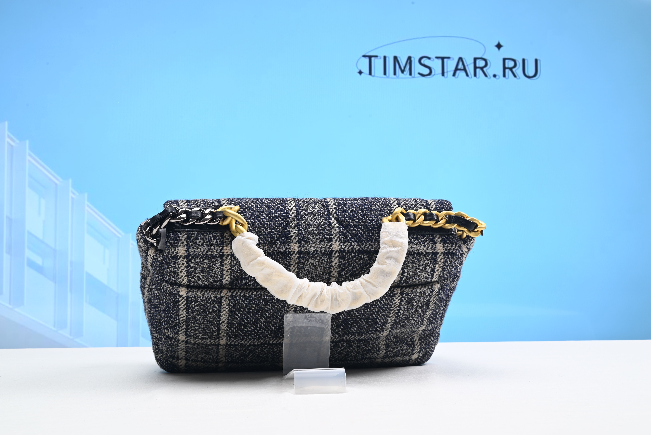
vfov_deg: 30.5
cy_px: 218
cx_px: 326
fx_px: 796
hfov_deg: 44.5
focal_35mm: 44
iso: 100
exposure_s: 1/2
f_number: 16
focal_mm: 44
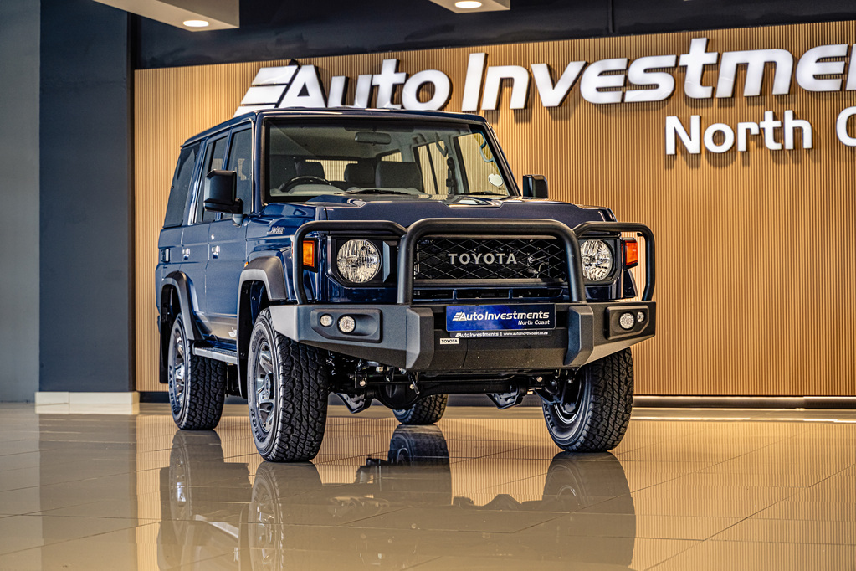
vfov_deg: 18.2
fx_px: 1783
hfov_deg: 27.0
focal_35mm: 75
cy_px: 286
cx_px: 428
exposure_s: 1/125
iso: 640
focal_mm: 75
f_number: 4
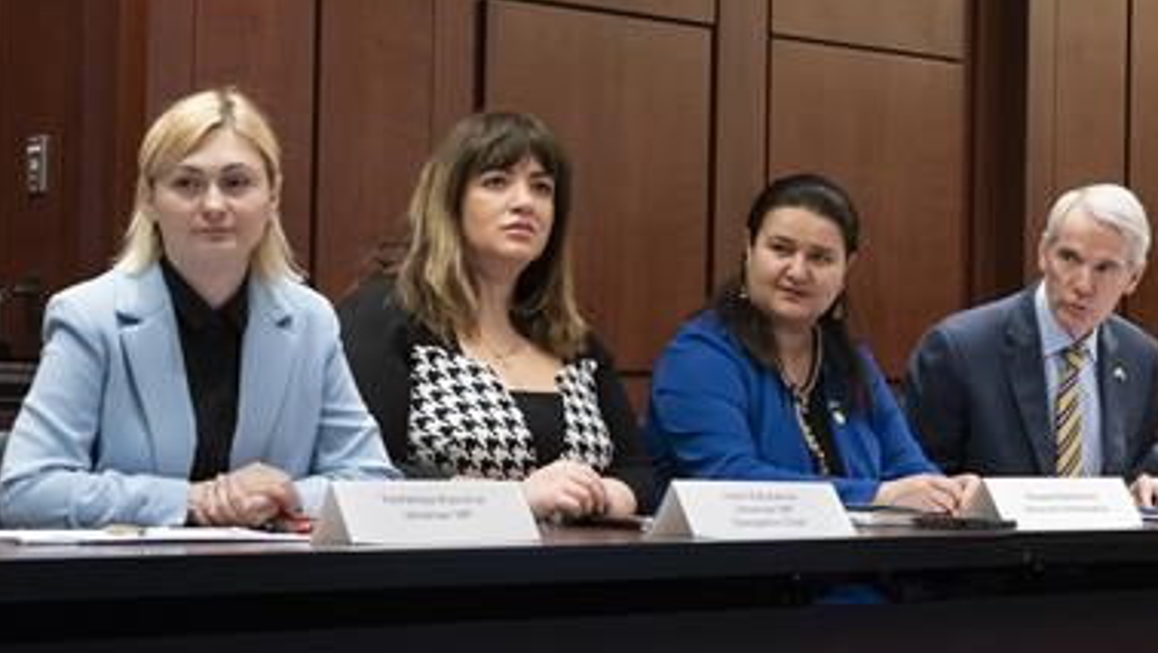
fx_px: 2765
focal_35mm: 90
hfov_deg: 23.2
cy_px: 336
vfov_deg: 13.5
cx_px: 962
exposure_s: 1/125
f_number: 4.5
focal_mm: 50
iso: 4000
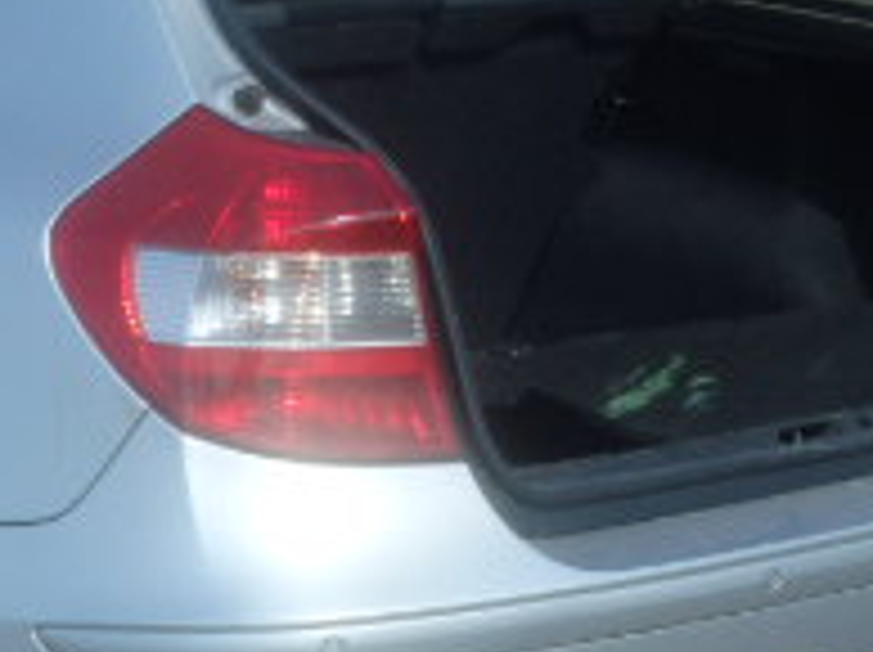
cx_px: -94
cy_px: 603
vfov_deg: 9.7
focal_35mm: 152
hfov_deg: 12.8
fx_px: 3829
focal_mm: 8.3
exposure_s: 1/640
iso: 125
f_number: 4.9
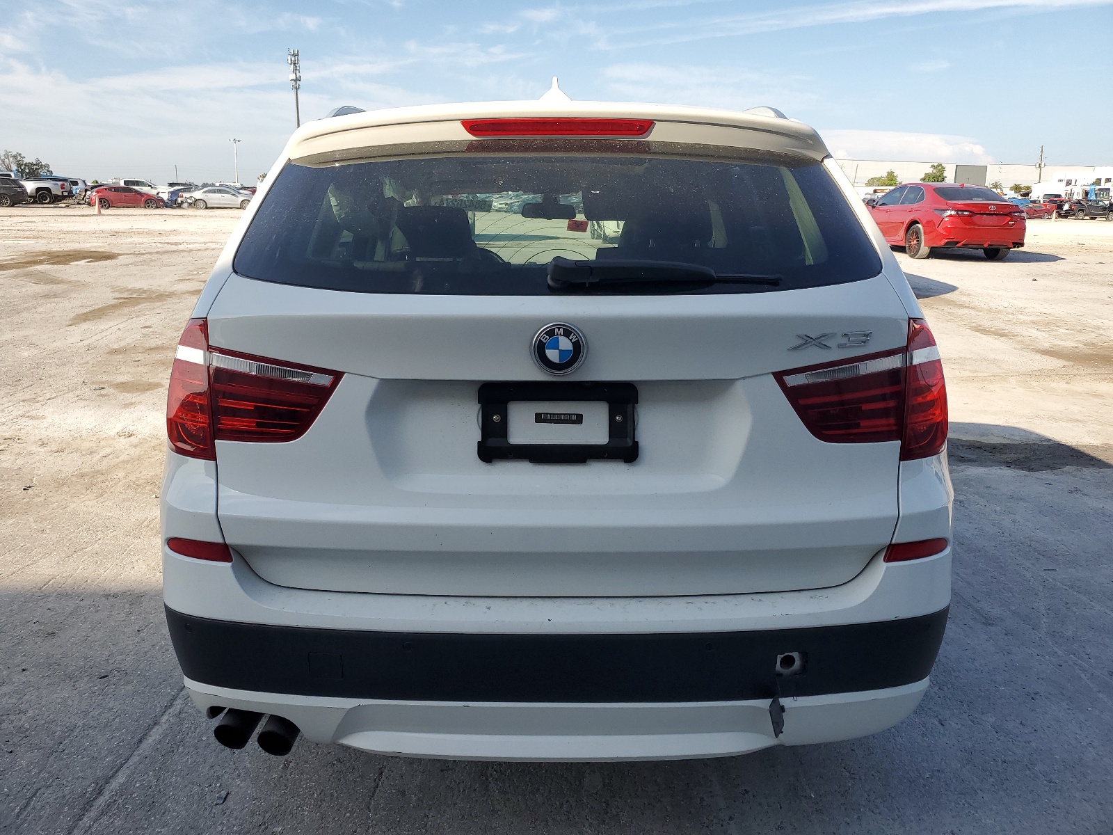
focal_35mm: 26
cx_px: 556
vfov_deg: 53.1
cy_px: 418
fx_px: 836
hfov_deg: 67.3
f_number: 1.5
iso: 50
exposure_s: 1/2000
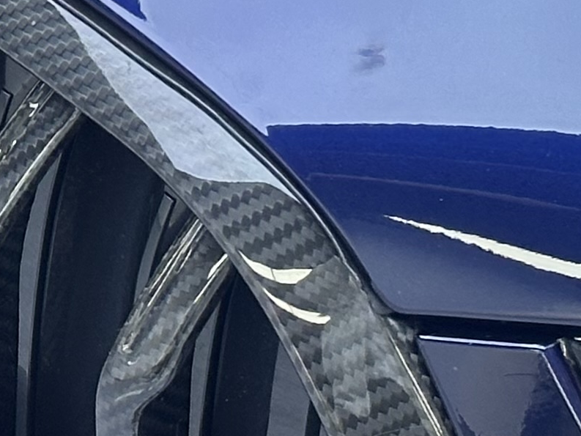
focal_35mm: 244
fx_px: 4096
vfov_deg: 6.0
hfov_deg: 8.0
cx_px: -203
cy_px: -338
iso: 160
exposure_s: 1/98
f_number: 1.78
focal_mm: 6.86
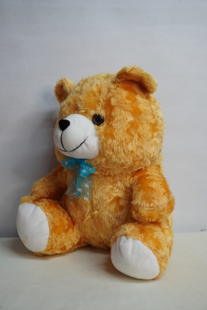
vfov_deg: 46.4
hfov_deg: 31.9
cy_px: 155
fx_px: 362
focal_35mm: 42
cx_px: 104
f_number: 5.6
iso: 500
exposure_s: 1/25
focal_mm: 28
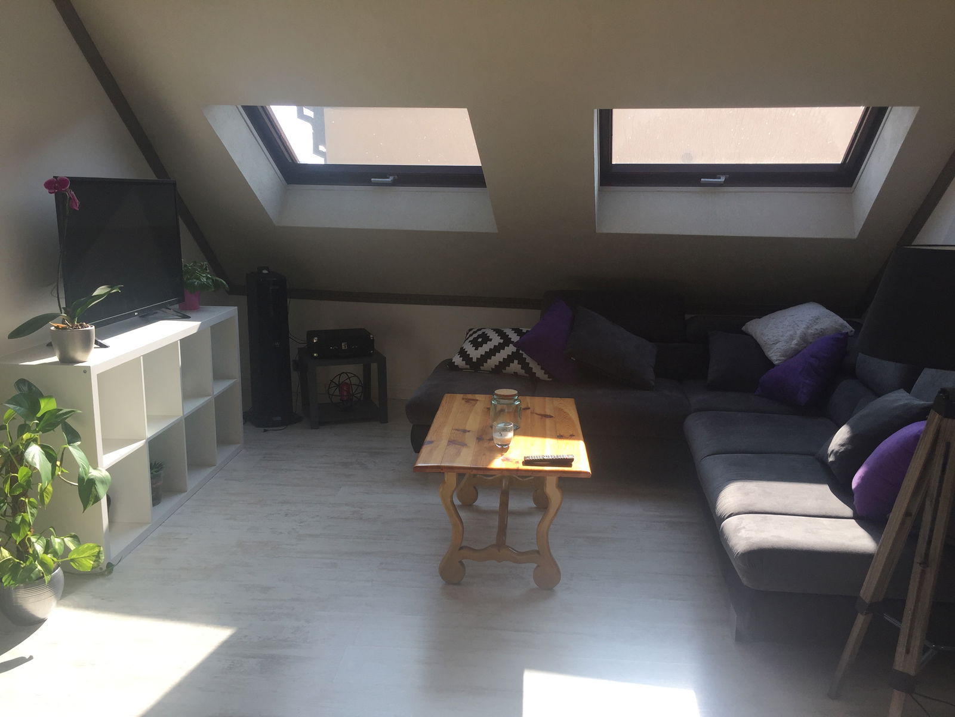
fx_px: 800
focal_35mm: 29
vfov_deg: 48.2
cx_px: 478
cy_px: 358
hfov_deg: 61.7
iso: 32
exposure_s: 1/465
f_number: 2.2
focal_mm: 4.15
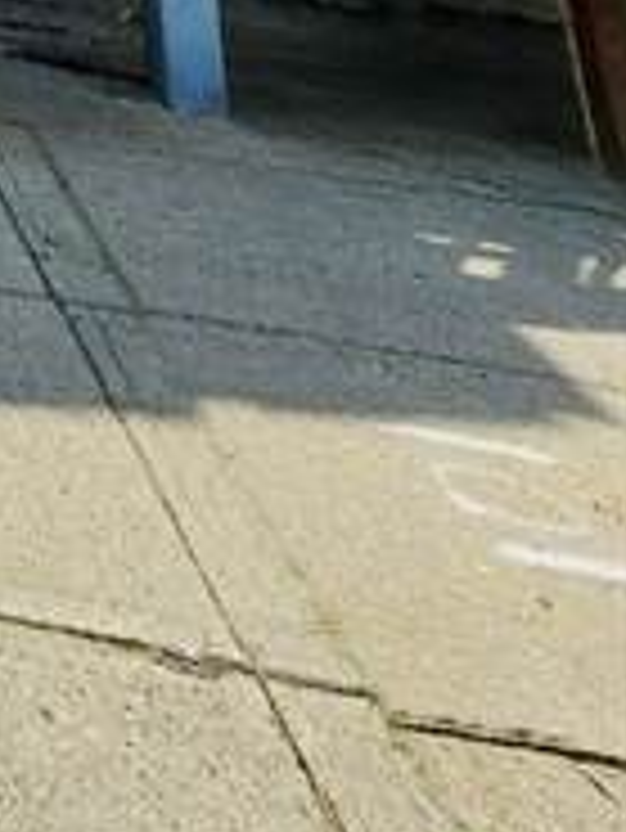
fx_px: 1301
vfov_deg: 18.8
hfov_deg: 17.7
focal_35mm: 54
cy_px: -872
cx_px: -667
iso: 50
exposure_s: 1/3455
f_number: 2.2
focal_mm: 2.2
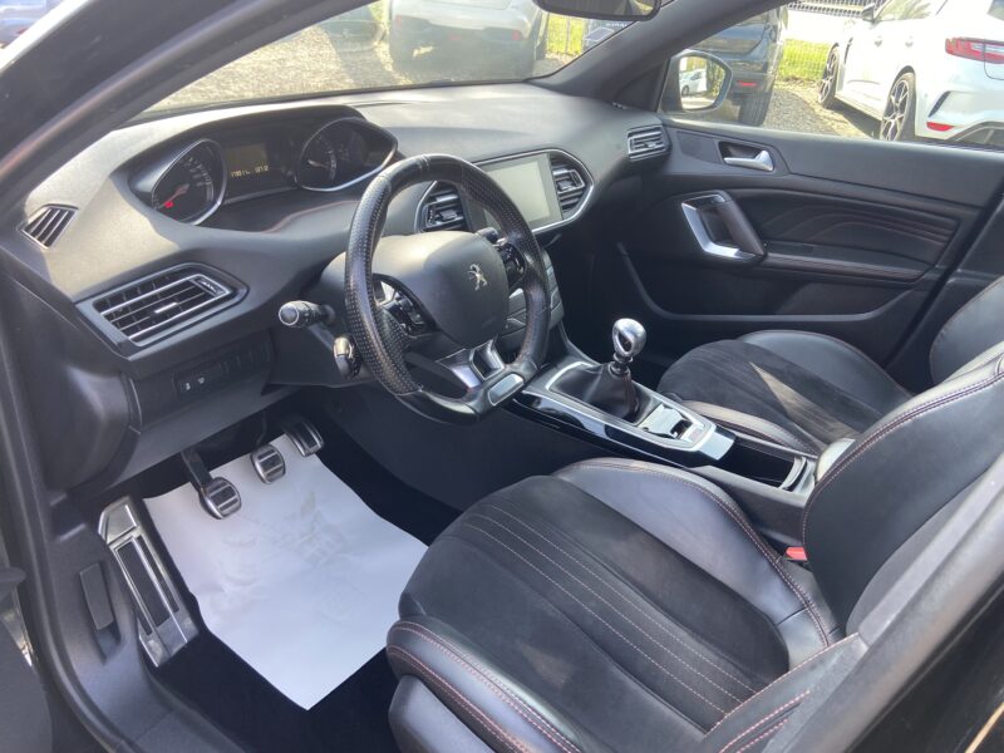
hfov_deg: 67.3
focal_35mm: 26
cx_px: 502
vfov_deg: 53.1
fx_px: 754
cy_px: 376
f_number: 1.8
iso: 50
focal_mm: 4.25
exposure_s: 1/122
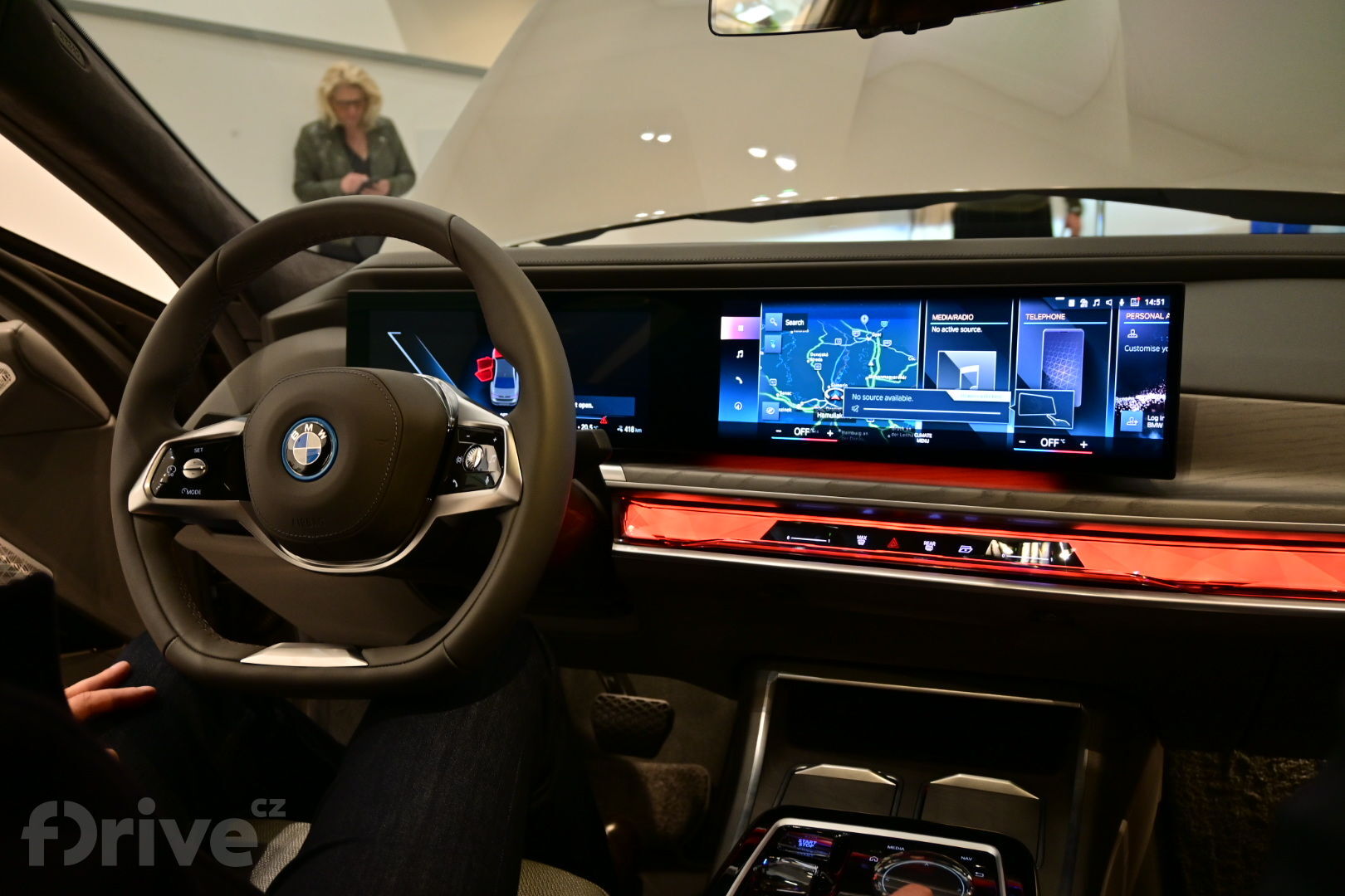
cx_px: 672
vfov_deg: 42.6
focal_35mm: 31
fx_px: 1149
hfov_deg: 60.7
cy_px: 448
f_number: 3.8
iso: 640
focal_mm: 20.5
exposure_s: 1/30
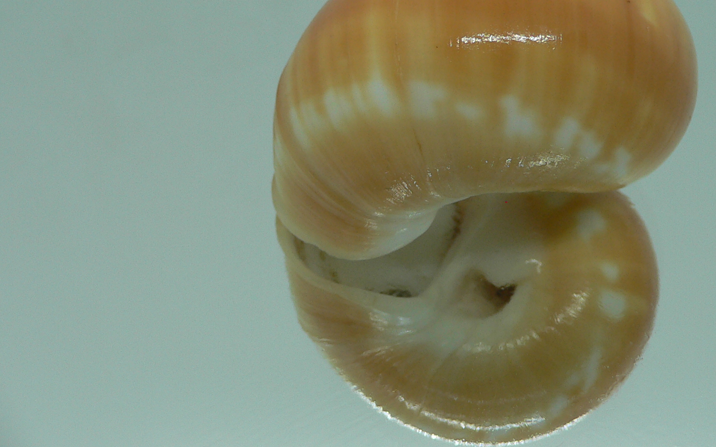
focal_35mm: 50
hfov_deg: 40.0
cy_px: 131
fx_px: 976
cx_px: 452
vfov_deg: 25.6
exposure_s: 1/60
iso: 80
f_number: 2.8
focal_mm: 4.6
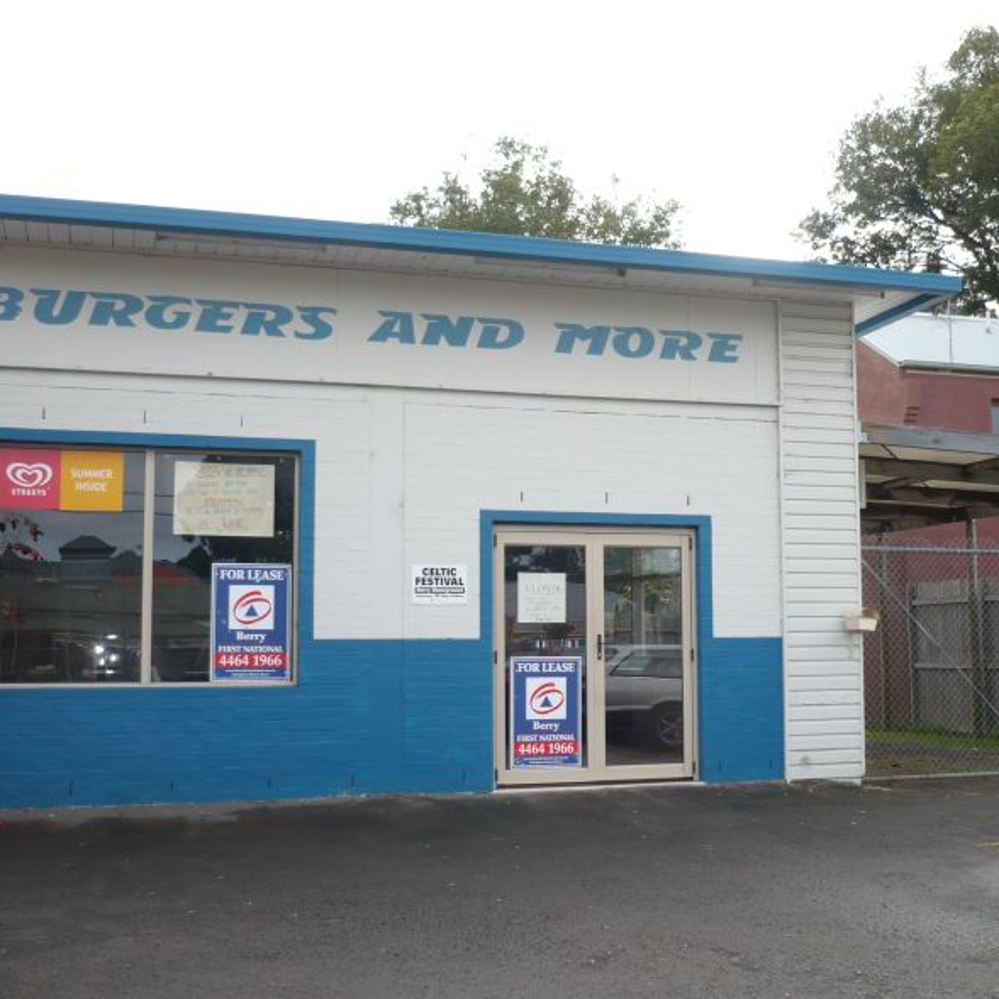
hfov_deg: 40.0
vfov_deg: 40.0
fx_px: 1371
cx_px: 565
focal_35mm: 42
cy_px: 492
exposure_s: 1/250
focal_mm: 5.8
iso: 100
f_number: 2.8
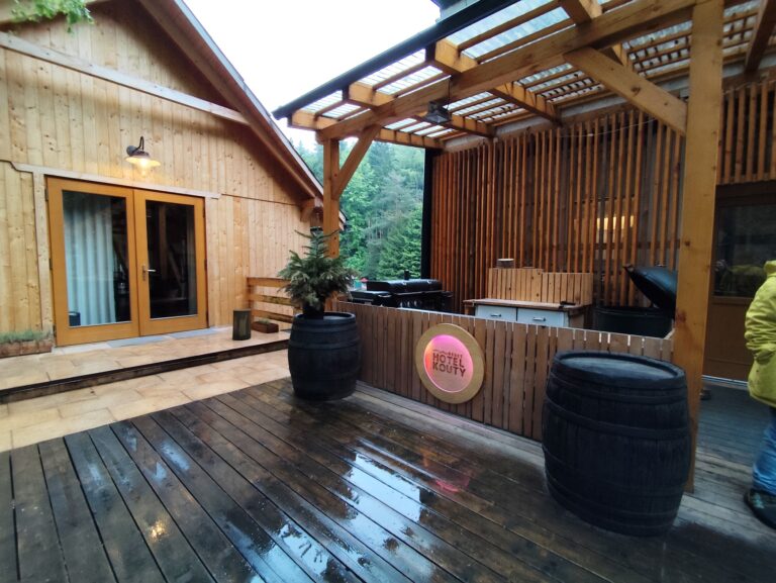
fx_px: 359
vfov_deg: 78.2
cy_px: 292
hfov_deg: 94.5
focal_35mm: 16
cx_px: 388
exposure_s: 1/50
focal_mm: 1.65
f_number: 2.2
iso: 80
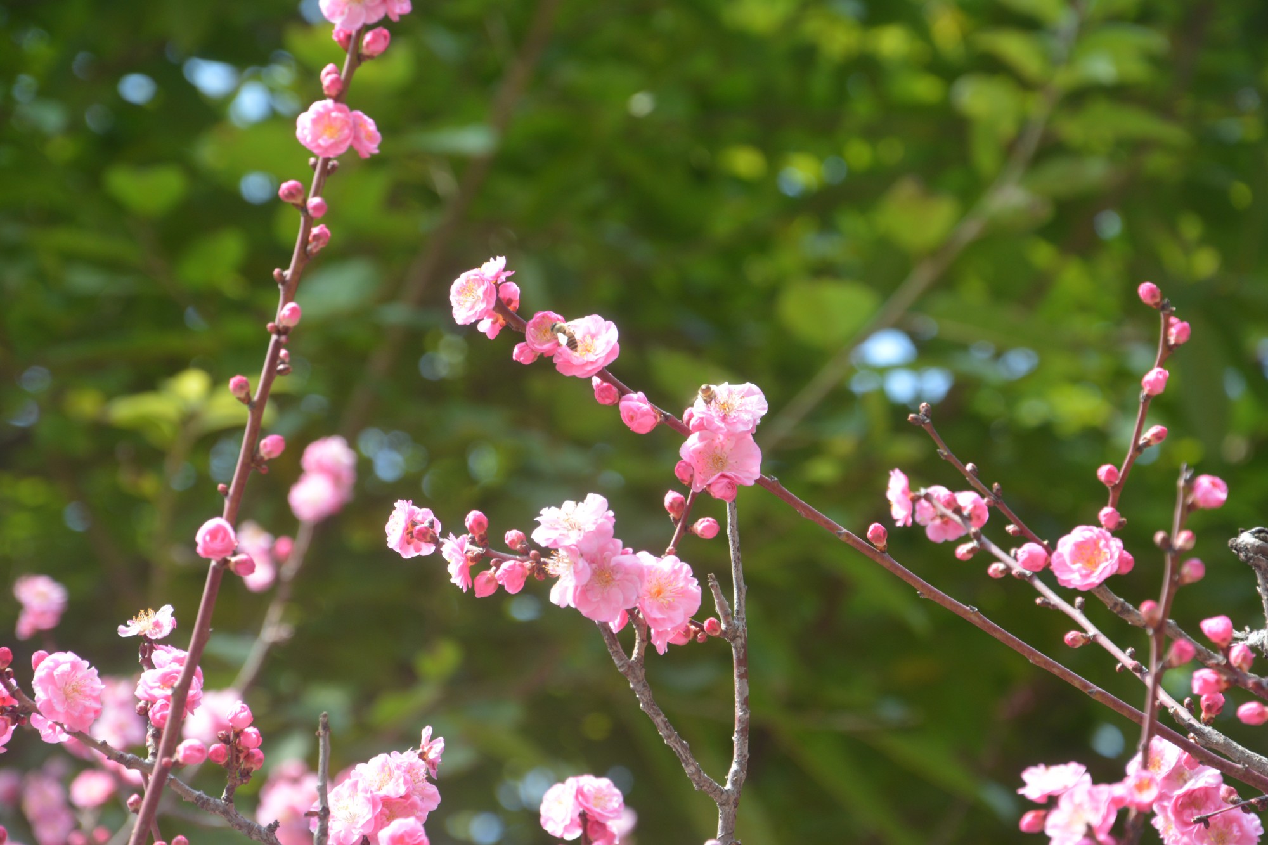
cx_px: 634
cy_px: 422
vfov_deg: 8.7
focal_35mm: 158
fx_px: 5547
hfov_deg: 13.0
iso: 320
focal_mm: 105
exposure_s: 1/125
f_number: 8
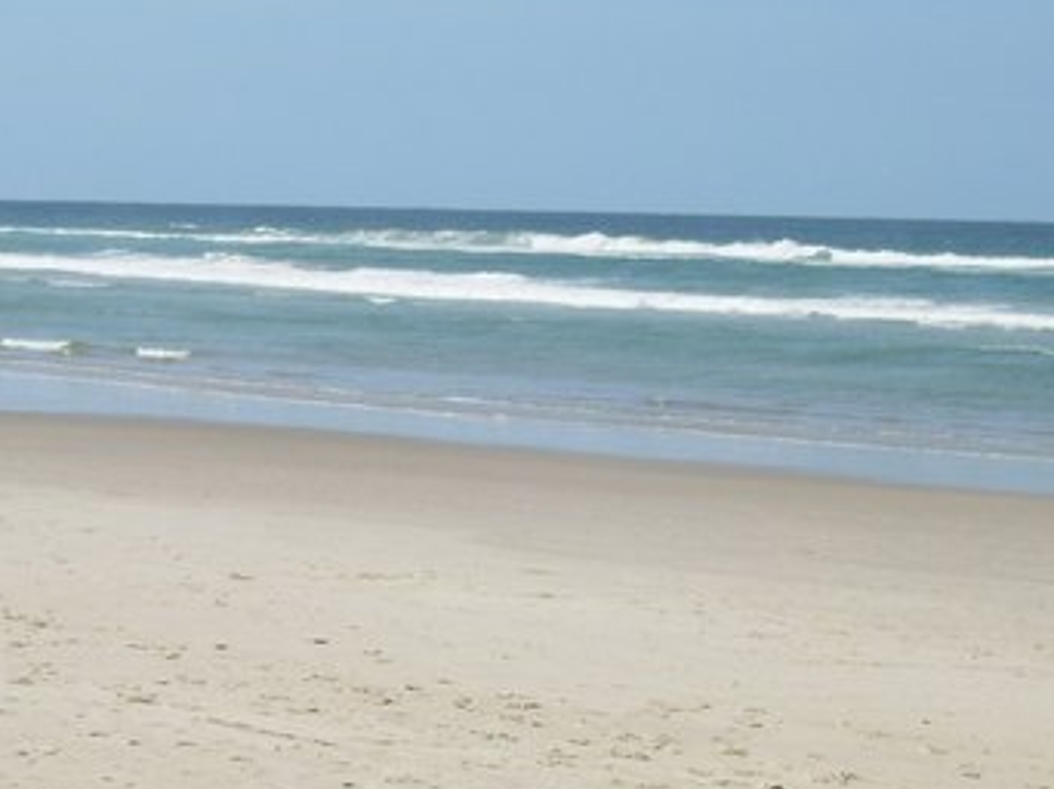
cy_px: 465
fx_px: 4381
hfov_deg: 13.7
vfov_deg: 10.3
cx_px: 623
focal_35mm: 144
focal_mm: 17
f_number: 6.8
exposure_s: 1/512
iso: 79
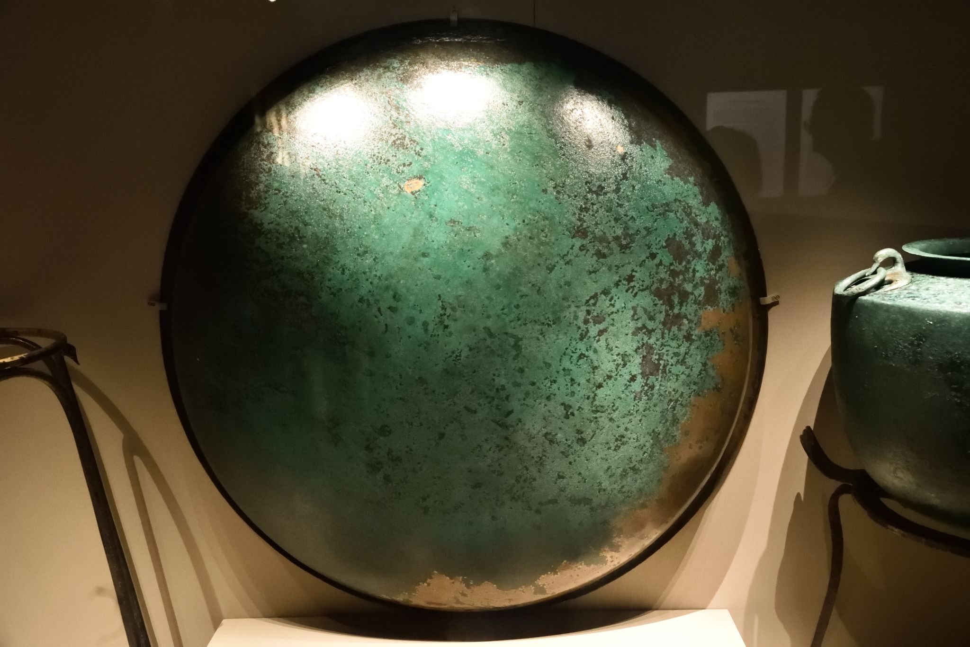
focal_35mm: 35
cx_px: 485
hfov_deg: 54.4
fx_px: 943
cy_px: 324
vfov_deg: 37.9
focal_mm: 35
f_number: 7.1
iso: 12800
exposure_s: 1/6
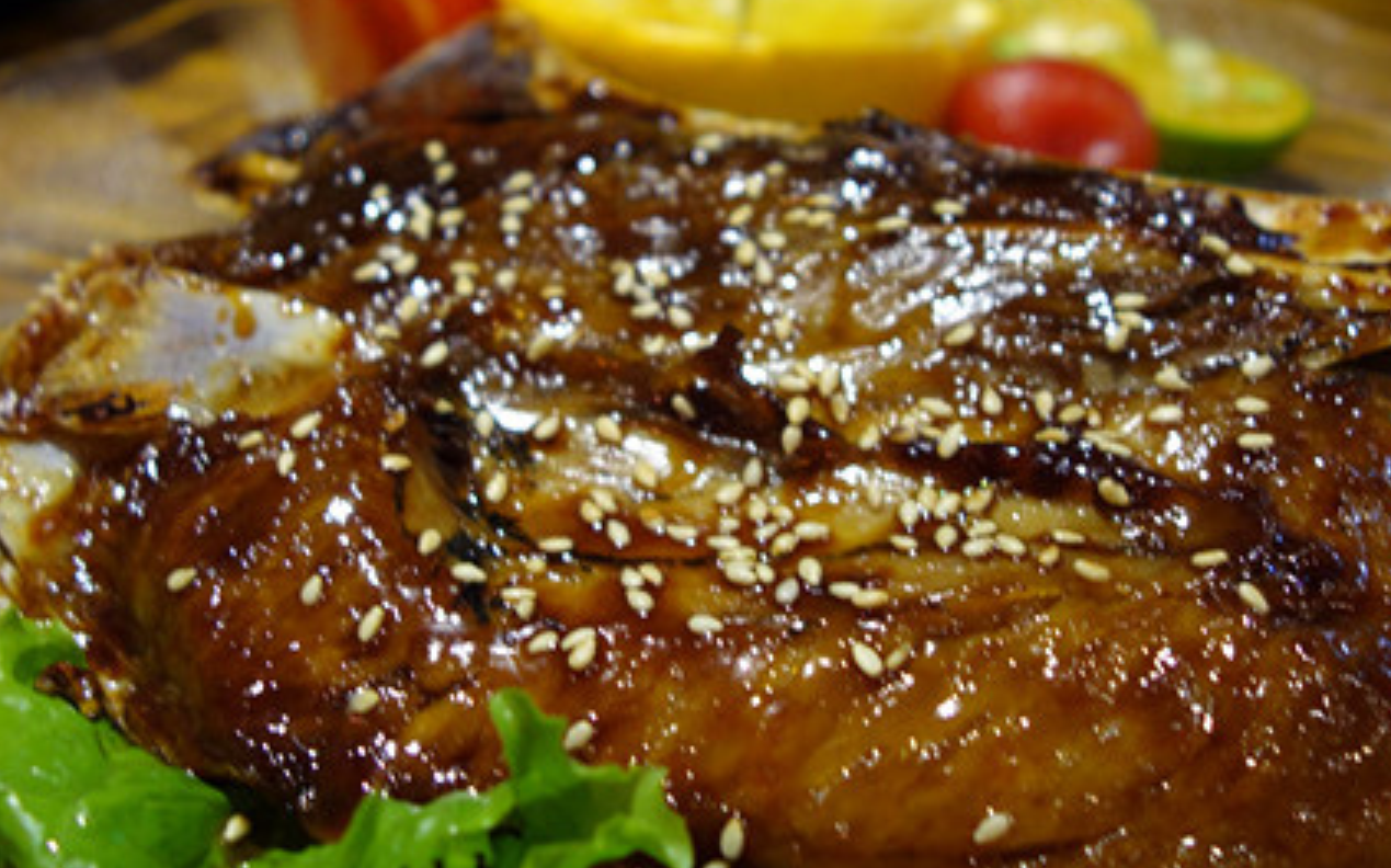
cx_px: 704
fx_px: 2046
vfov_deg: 23.9
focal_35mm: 54
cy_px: 327
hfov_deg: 37.5
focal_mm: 10.4
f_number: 2.2
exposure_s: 1/20
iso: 320
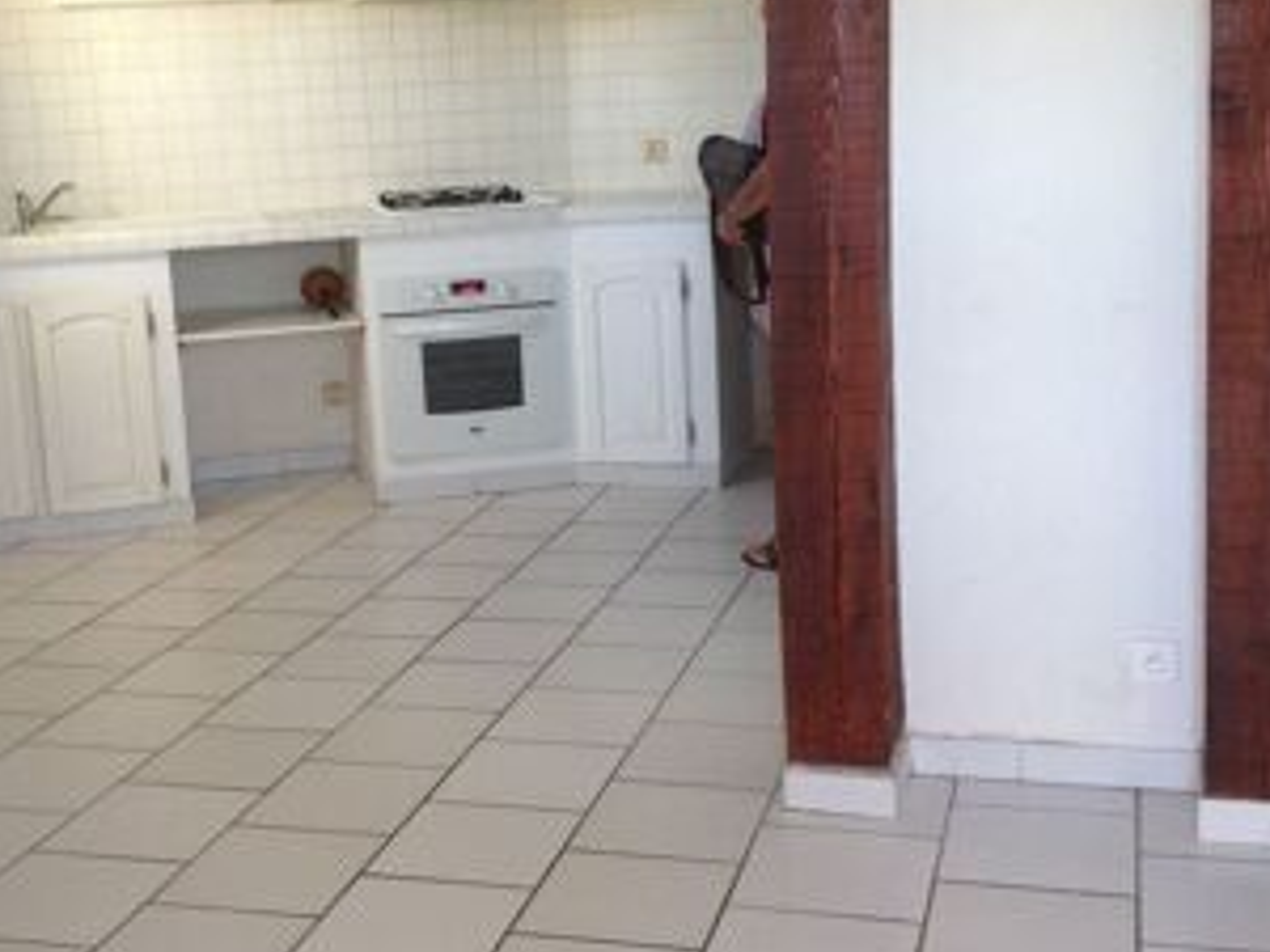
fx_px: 2055
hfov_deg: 34.3
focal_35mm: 56
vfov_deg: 26.1
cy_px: 398
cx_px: 572
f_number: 2.4
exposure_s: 1/24
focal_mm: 4.28
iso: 50
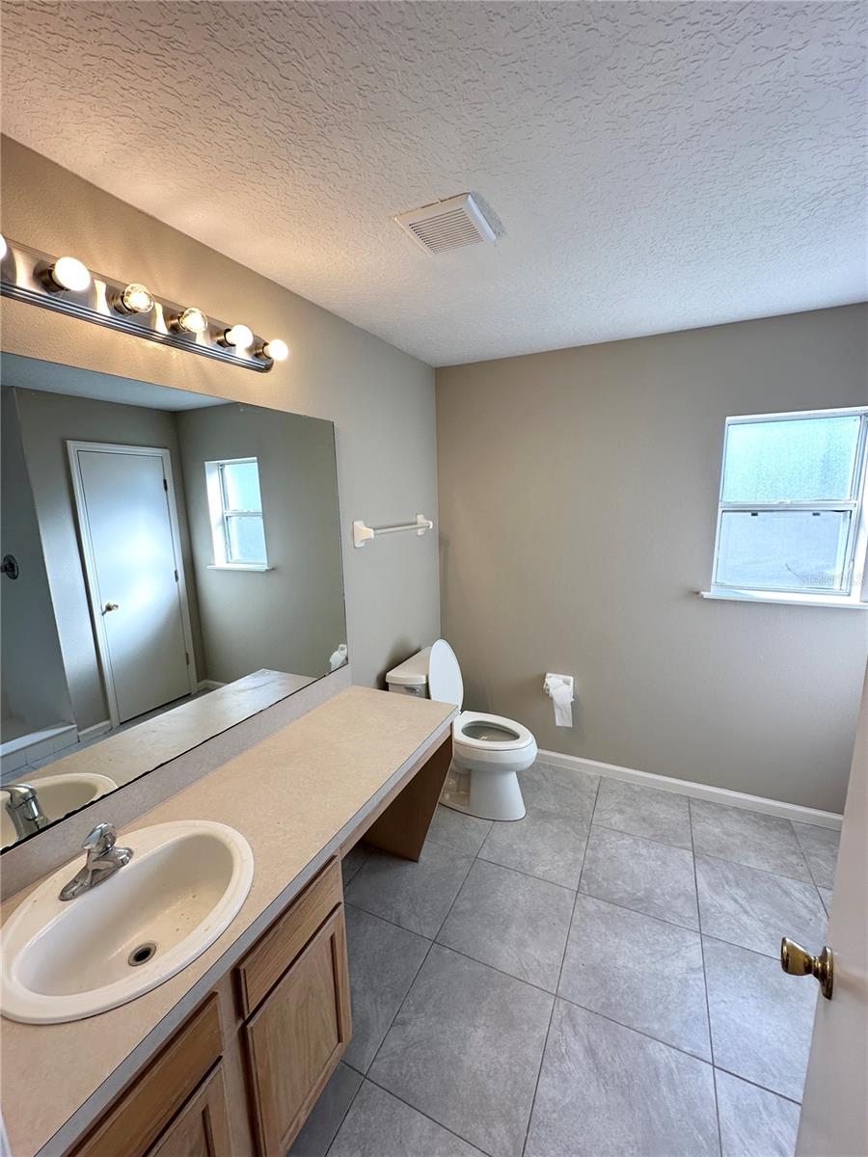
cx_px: 434
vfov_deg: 102.1
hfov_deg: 85.7
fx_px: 468
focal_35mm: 14
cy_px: 578
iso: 64
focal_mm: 2.22
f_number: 2.2
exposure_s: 1/120
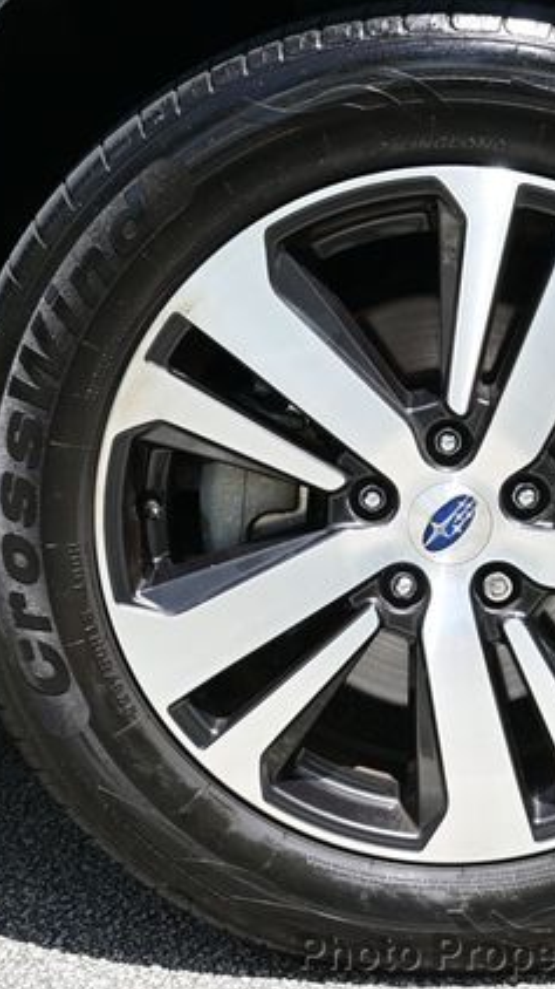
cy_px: 497
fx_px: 1655
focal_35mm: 63
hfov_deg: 18.9
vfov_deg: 33.2
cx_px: 417
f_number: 7.1
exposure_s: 1/160
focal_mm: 26.5
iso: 100
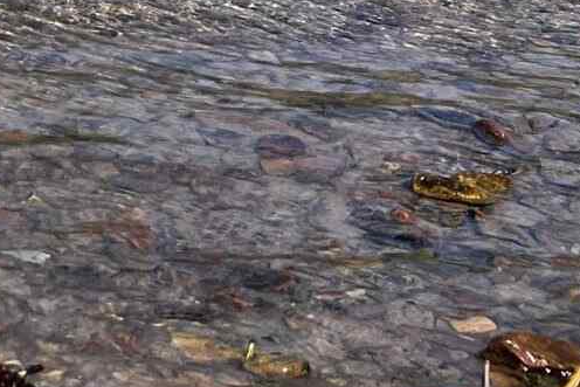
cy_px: -428
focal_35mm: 109
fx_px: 1757
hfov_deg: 15.3
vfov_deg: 11.2
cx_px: -562
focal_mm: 5.7
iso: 50
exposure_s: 1/2695
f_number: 1.5
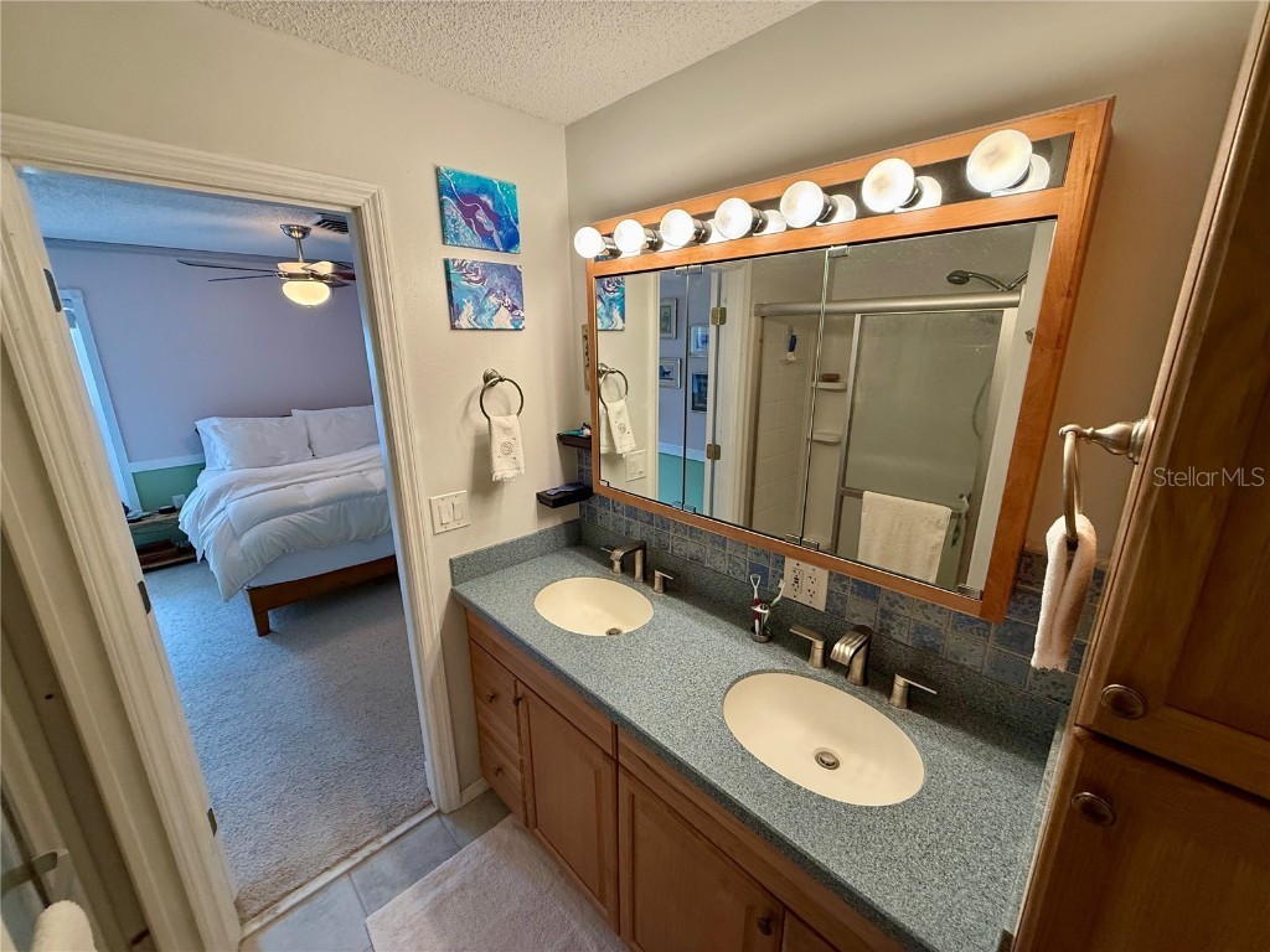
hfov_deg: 102.1
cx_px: 635
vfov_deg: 85.7
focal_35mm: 14
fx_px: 514
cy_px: 476
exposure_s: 1/60
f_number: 2.2
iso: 200
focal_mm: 2.22
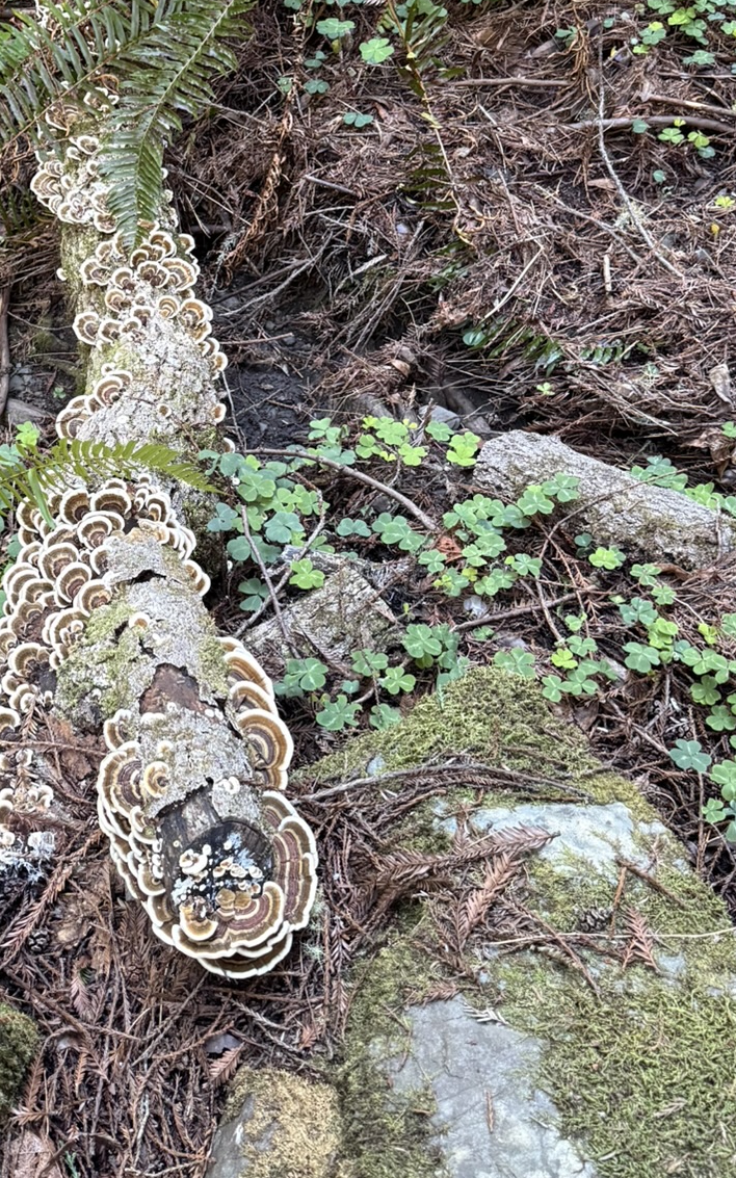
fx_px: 1476
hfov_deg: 27.3
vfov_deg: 43.1
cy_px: 436
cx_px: 115
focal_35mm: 46
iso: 400
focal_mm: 6.76
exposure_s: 1/60
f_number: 1.78
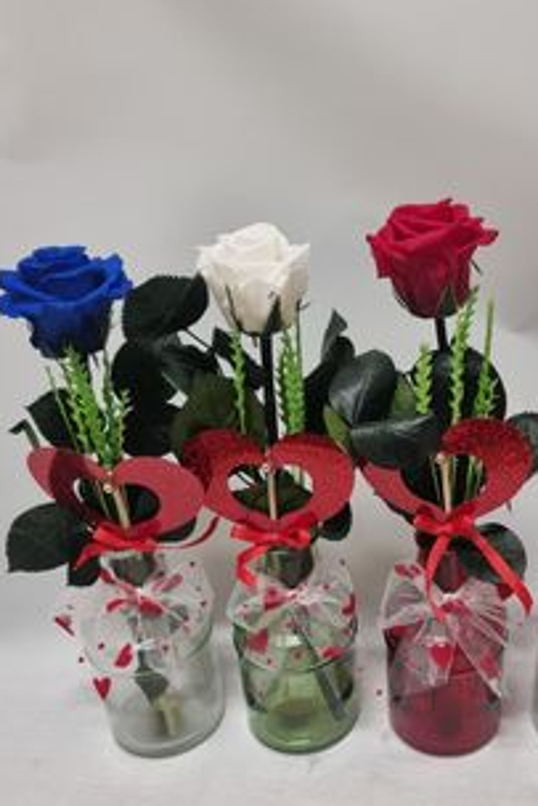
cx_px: 395
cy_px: 471
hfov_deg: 37.1
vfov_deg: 54.1
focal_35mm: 35
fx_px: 784
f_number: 1.8
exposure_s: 1/100
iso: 200
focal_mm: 6.7
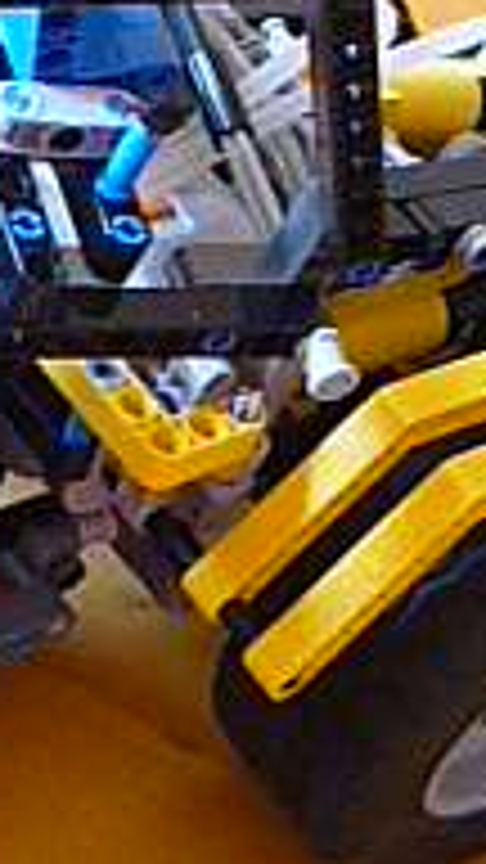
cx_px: -346
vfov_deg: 18.4
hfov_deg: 10.0
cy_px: 234
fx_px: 2658
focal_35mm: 116
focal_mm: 5.2
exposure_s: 1/30
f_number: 3.3
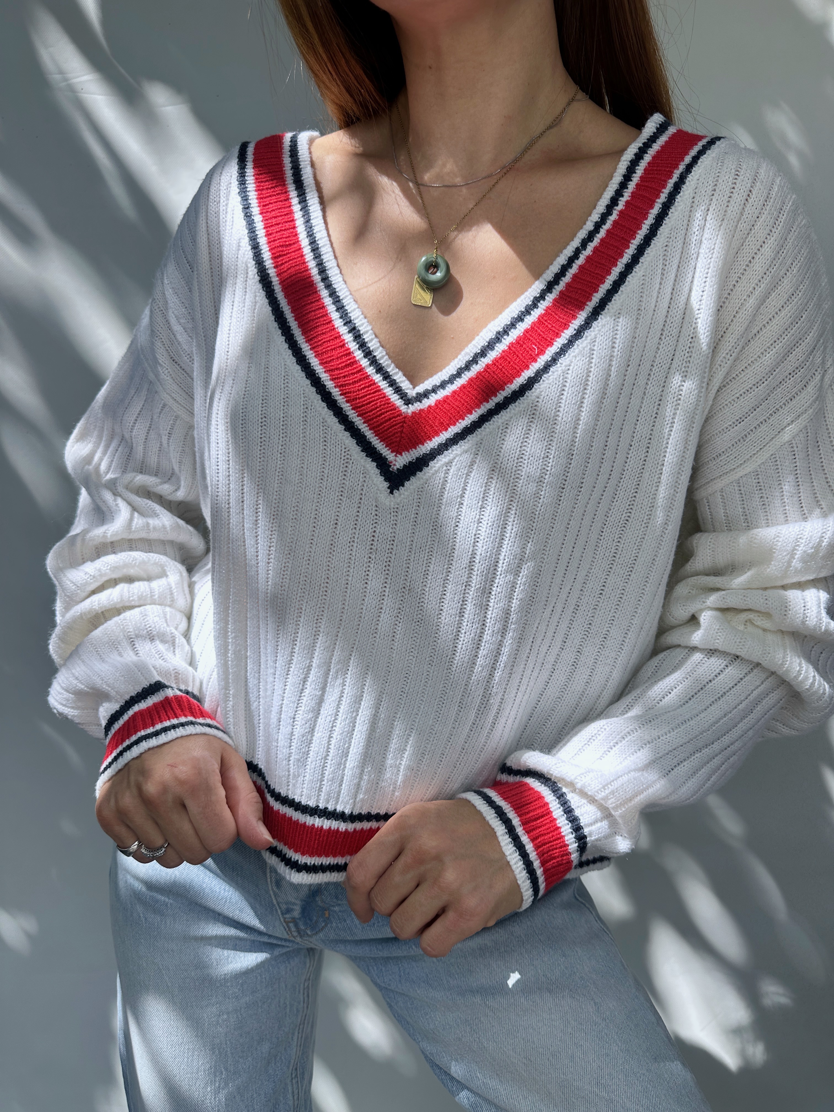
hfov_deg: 56.8
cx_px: 417
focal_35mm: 24
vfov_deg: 71.6
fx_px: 771
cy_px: 556
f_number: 1.78
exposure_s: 1/1256
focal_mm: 6.86
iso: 80
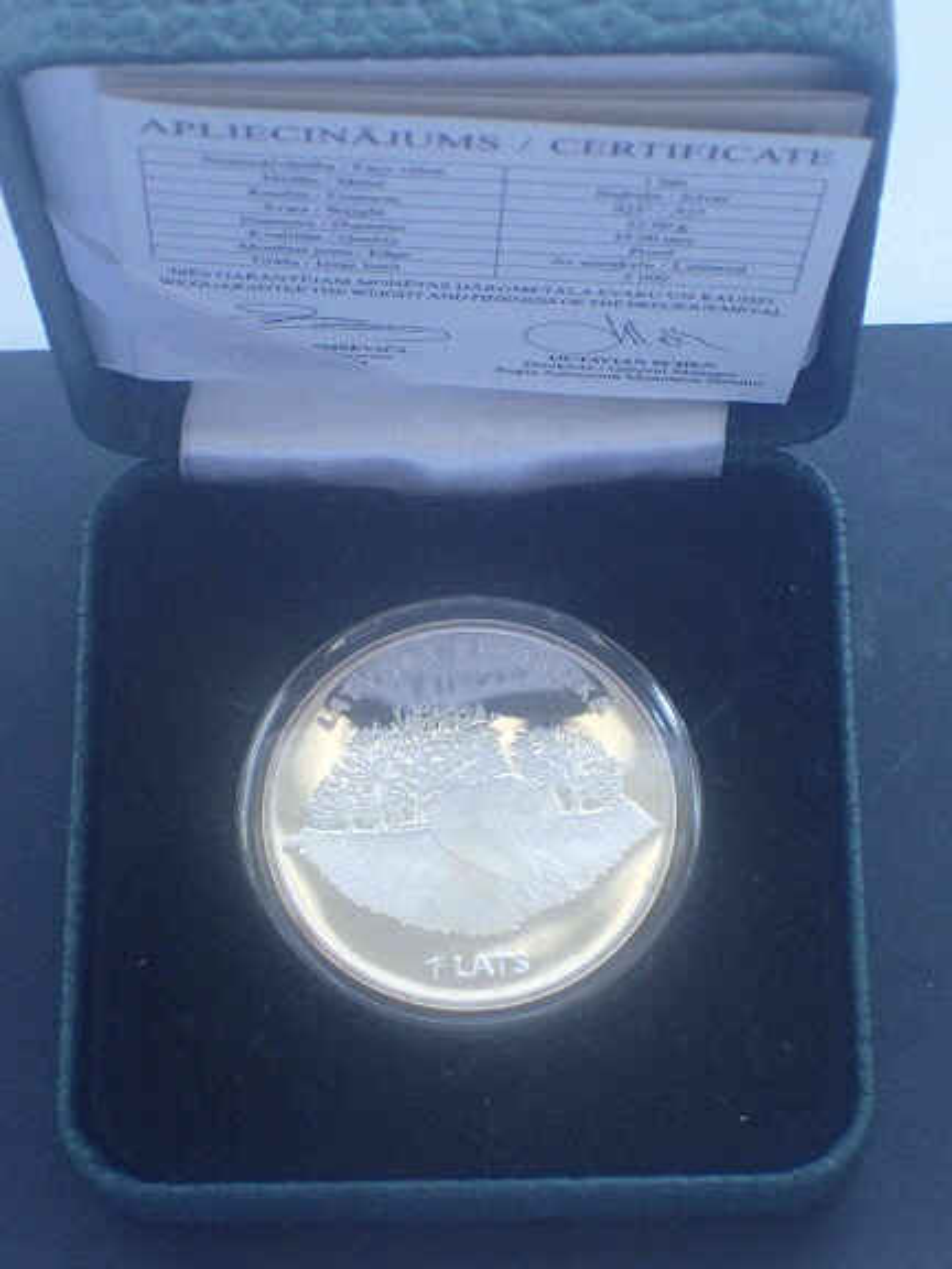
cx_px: 476
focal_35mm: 91
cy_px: 634
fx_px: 3337
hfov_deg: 16.2
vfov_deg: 21.5
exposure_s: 1/160
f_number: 4.7
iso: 800
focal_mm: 16.48
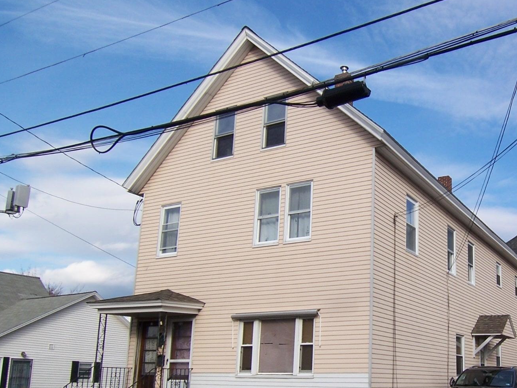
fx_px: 538
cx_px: 395
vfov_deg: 38.9
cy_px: 276
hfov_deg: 49.1
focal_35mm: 36
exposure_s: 1/250
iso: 64
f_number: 5.6
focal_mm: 3.8
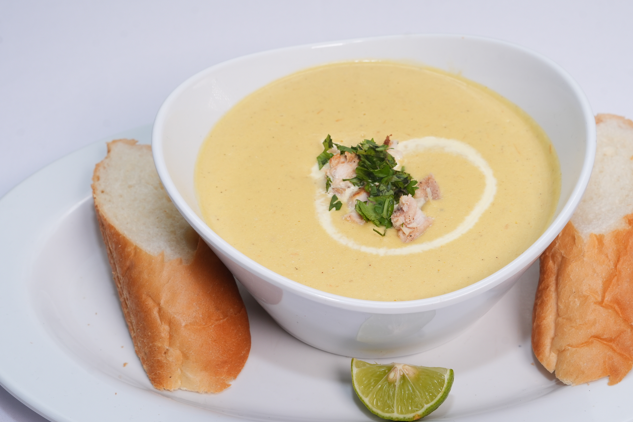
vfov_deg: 18.6
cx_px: 366
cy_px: 273
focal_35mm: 73
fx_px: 1283
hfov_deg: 27.7
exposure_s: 1/100
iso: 320
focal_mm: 50
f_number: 8
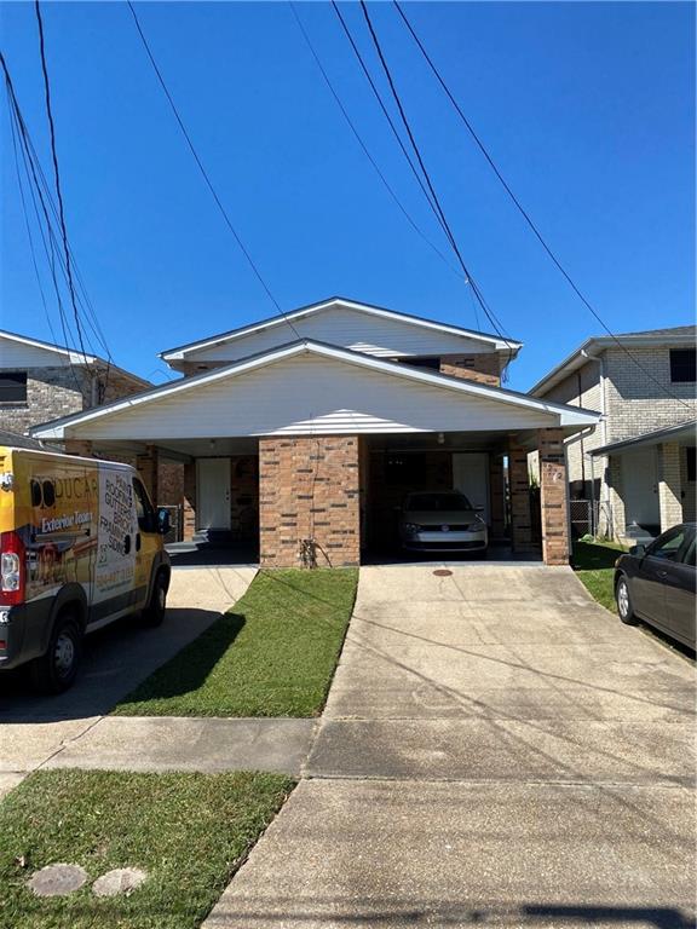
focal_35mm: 26
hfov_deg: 53.1
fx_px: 698
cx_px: 348
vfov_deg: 67.3
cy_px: 464
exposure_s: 1/2890
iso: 32
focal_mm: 4.25
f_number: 1.8
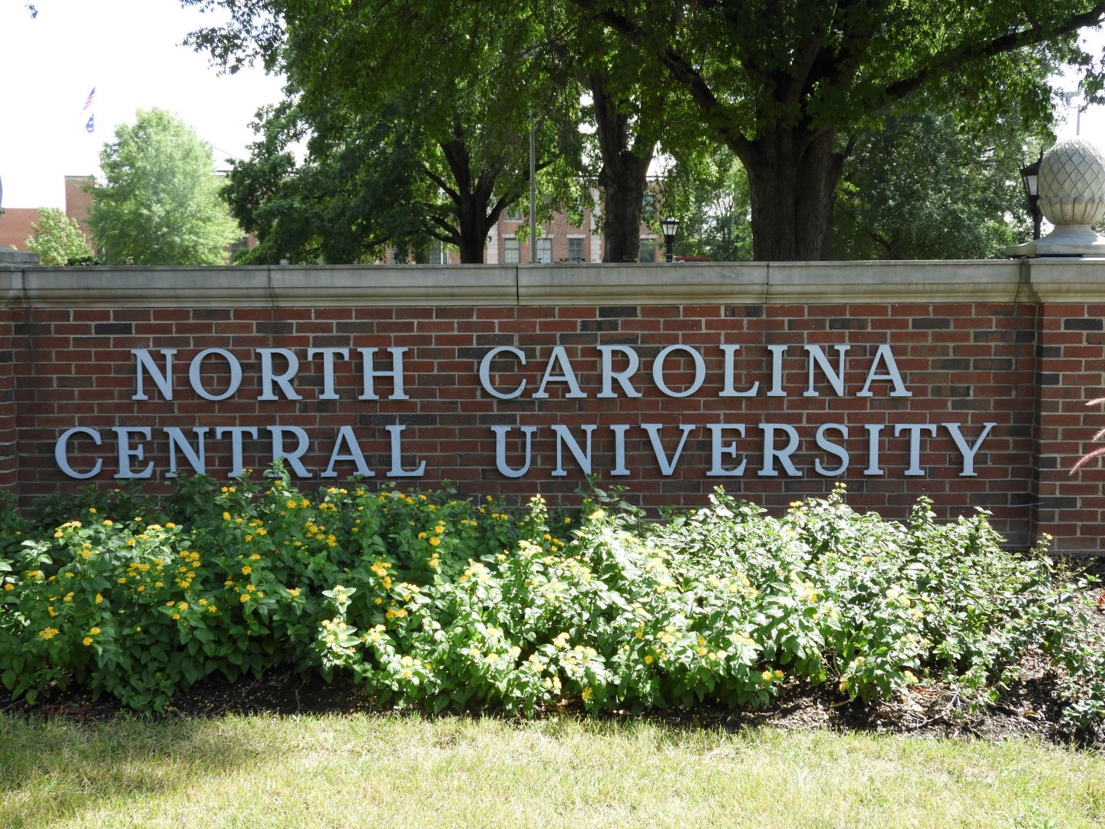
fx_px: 1436
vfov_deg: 32.2
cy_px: 414
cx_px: 552
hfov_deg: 42.1
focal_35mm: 45
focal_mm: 8.1
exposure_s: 1/200
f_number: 4
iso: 100
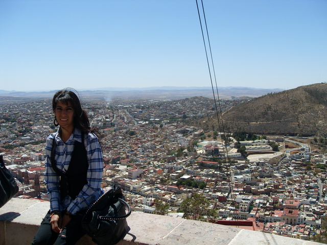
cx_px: 164
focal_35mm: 37
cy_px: 122
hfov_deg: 50.1
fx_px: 350
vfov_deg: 38.7
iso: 80
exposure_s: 1/350
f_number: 7
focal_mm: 6.3
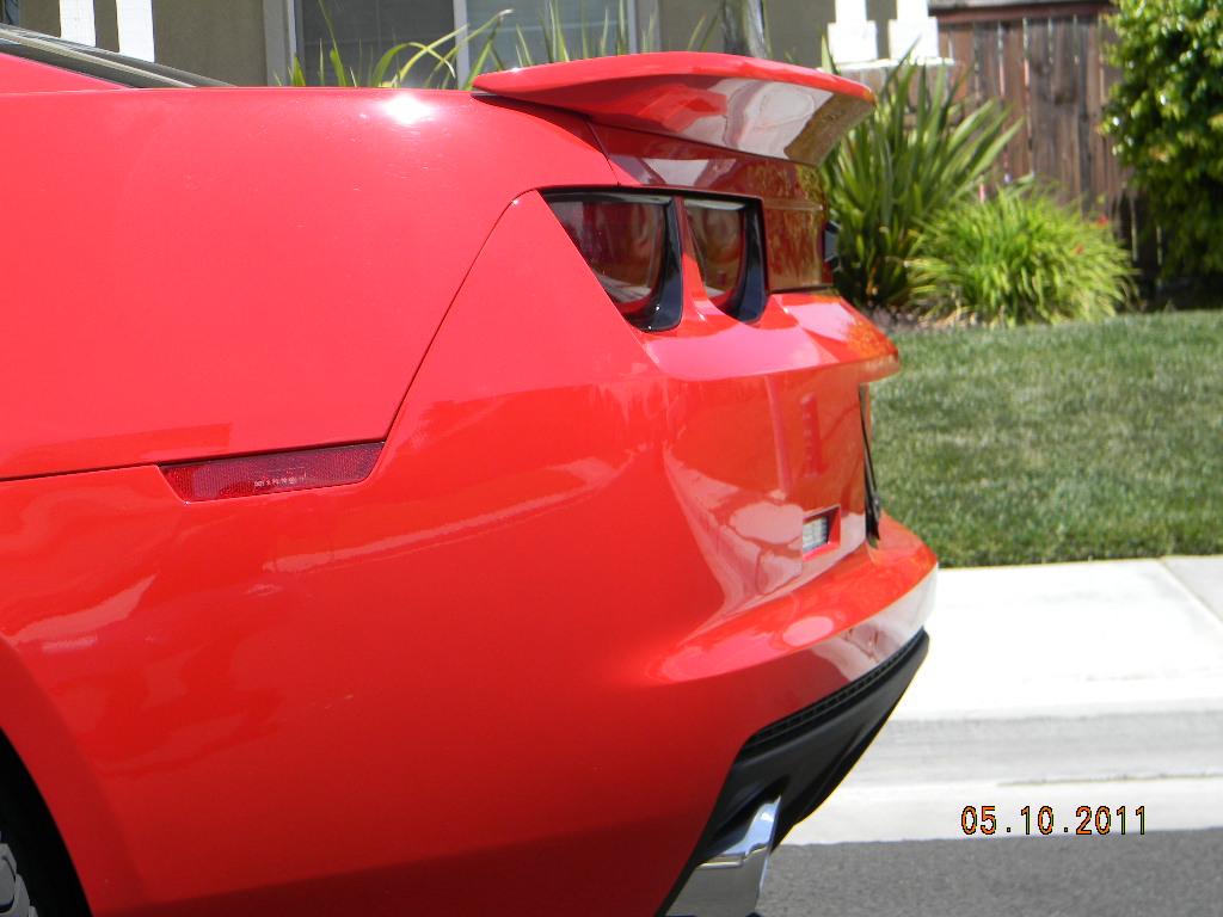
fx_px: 2367
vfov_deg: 21.9
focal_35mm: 67
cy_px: 458
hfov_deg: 29.0
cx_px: 612
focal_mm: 12.2
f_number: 4.3
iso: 80
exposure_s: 1/360
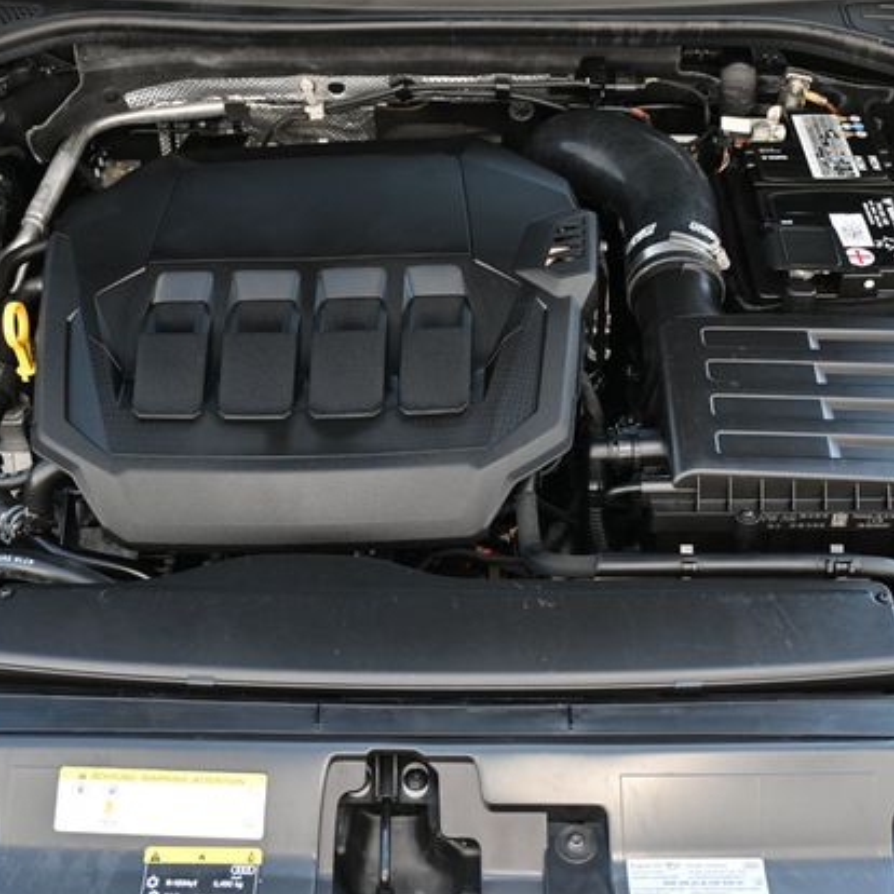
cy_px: 447
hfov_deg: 39.7
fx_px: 1237
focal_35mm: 42
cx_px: 449
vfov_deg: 39.7
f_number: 4
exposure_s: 1/200
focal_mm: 21.5
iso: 400
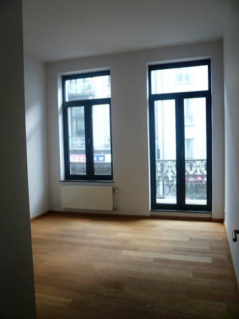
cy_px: 160
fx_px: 258
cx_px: 120
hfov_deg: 49.7
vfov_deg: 63.4
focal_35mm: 28
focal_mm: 4.6
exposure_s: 1/50
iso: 100
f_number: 2.8
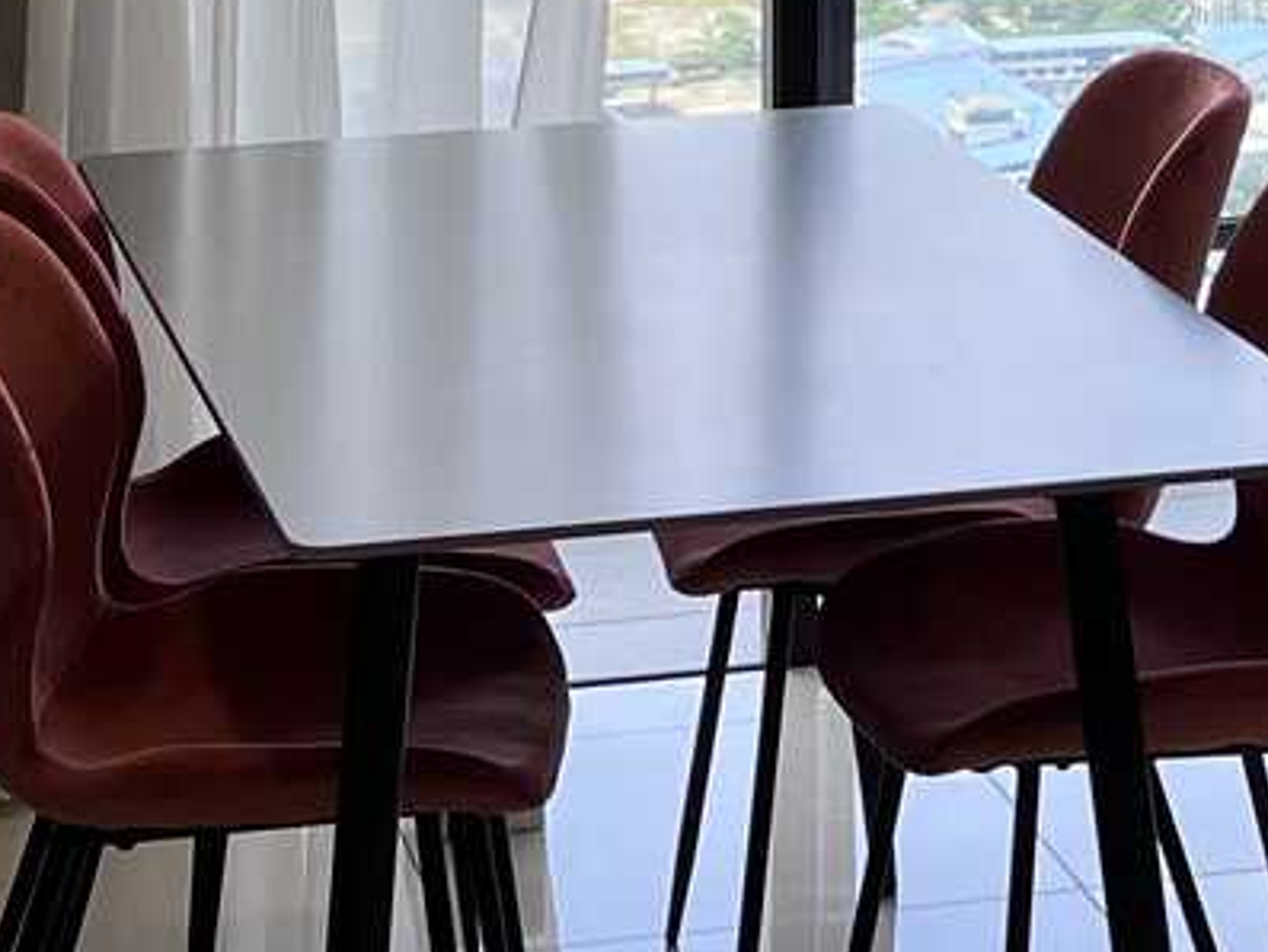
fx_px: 4837
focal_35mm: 132
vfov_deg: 10.7
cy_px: -594
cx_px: 1236
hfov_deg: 14.7
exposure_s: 1/178
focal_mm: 5.7
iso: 40
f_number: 1.5
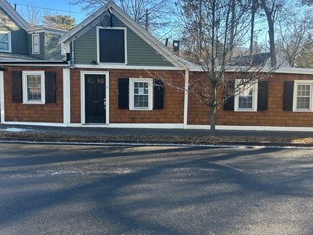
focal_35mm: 31
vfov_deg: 45.4
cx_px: 170
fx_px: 281
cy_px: 106
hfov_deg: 58.2
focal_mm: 5.7
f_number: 1.5
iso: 50
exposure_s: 1/567
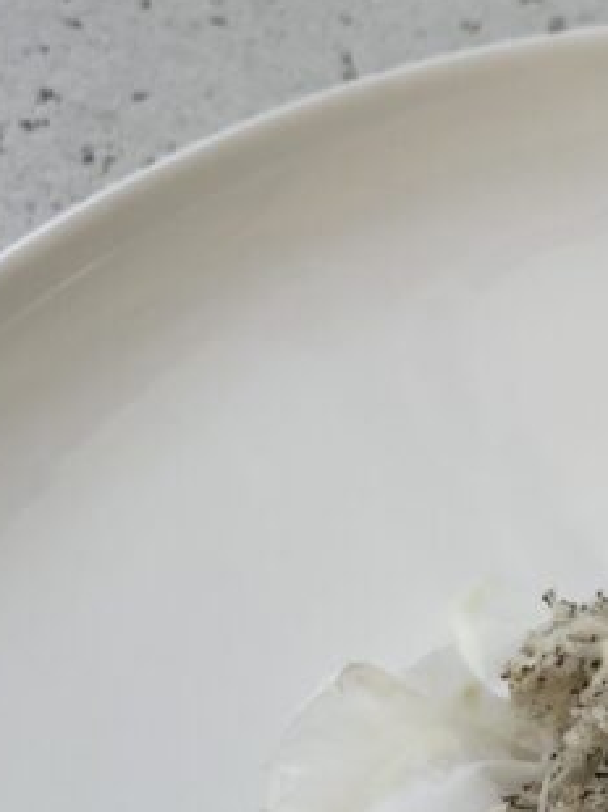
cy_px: 288
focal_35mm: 84
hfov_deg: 16.4
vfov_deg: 23.2
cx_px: 823
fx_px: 1970
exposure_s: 1/1276
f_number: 1.6
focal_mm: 4.2
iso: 32
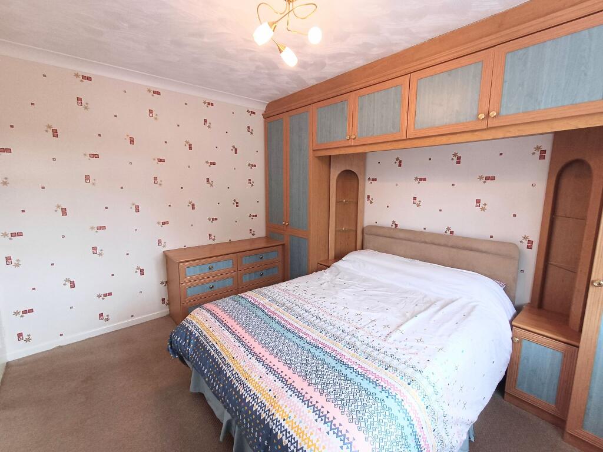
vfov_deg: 78.1
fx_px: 279
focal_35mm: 16
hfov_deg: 94.5
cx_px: 302
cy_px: 226
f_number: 2.2
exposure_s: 1/50
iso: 80
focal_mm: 1.64
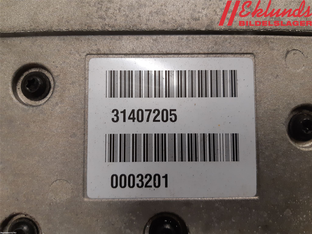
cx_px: 156
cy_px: 117
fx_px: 234
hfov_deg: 67.3
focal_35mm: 26
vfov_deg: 53.1
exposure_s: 1/60
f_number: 1.7
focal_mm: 3.93
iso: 125
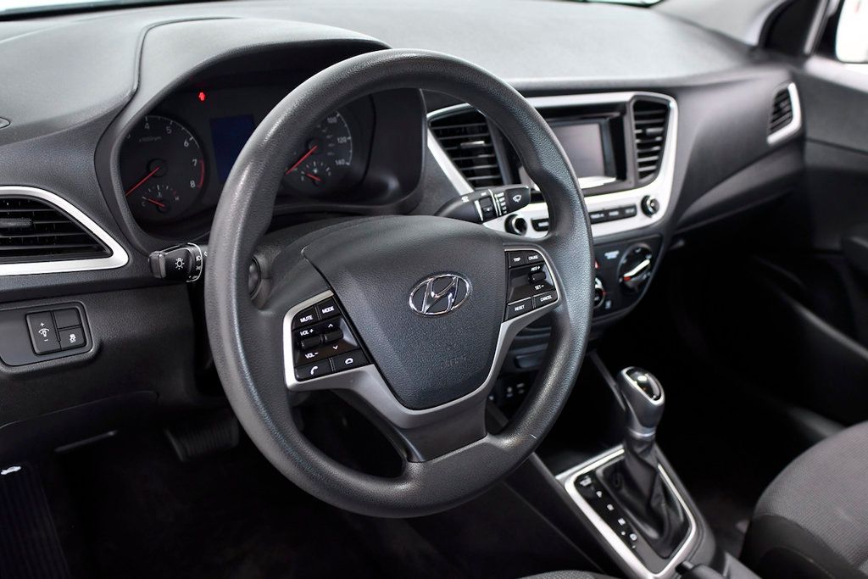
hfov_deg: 53.1
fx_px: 868
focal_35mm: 36
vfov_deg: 36.9
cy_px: 290
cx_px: 434
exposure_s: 1/200
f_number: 3.5
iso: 1250
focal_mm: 24
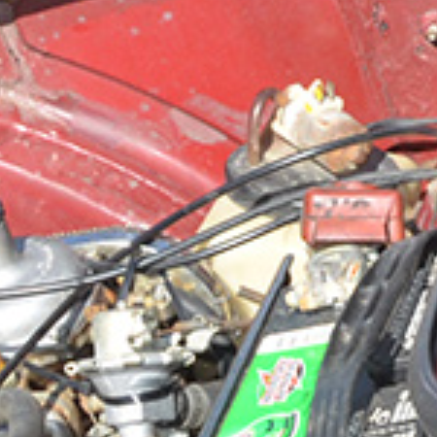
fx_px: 9311
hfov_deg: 2.7
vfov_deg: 2.7
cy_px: 591
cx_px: -519
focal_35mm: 652
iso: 800
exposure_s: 1/250
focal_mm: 75
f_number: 20
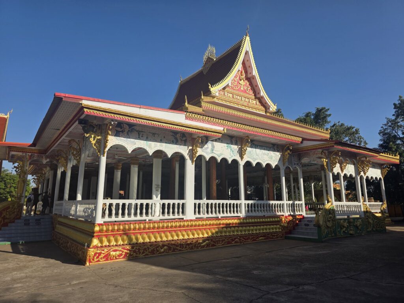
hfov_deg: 73.9
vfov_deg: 58.9
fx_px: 268
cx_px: 202
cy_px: 152
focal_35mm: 23
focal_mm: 6.3
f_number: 1.7
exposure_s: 1/6809
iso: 80
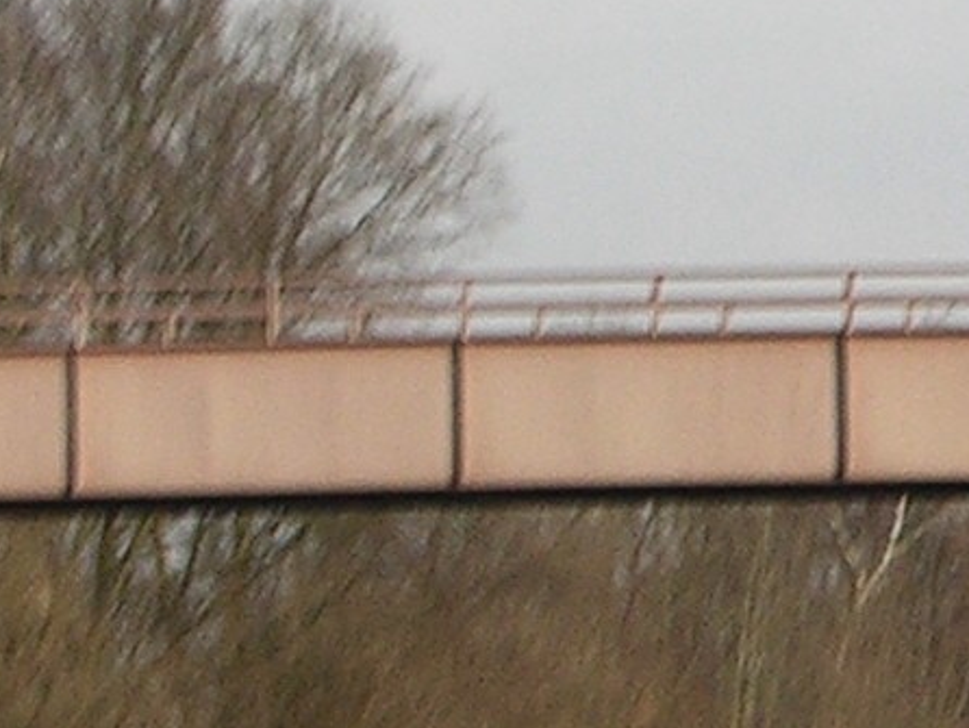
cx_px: 1912
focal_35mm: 541
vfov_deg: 2.8
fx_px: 15152
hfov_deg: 3.6
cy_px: 276
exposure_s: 1/108
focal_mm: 18.8
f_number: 6
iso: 50
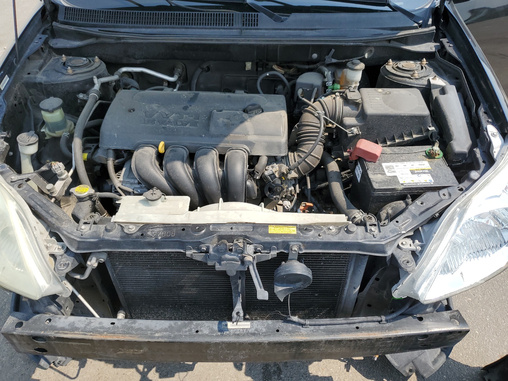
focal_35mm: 26
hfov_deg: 67.3
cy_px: 190
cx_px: 254
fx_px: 382
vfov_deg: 53.1
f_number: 1.5
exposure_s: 1/2000
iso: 50
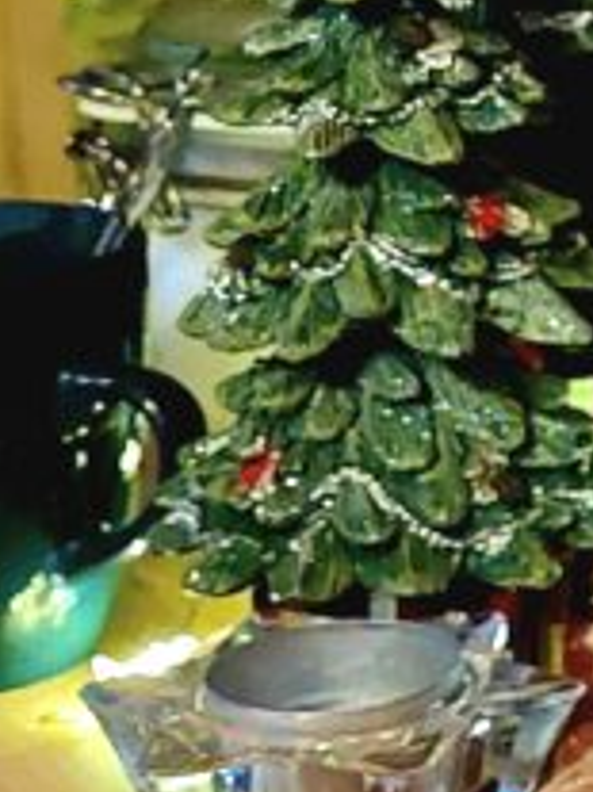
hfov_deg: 10.9
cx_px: 1343
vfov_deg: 16.5
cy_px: 287
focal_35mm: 119
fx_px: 2721
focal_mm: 5.23
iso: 800
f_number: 1.8
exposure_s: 1/25
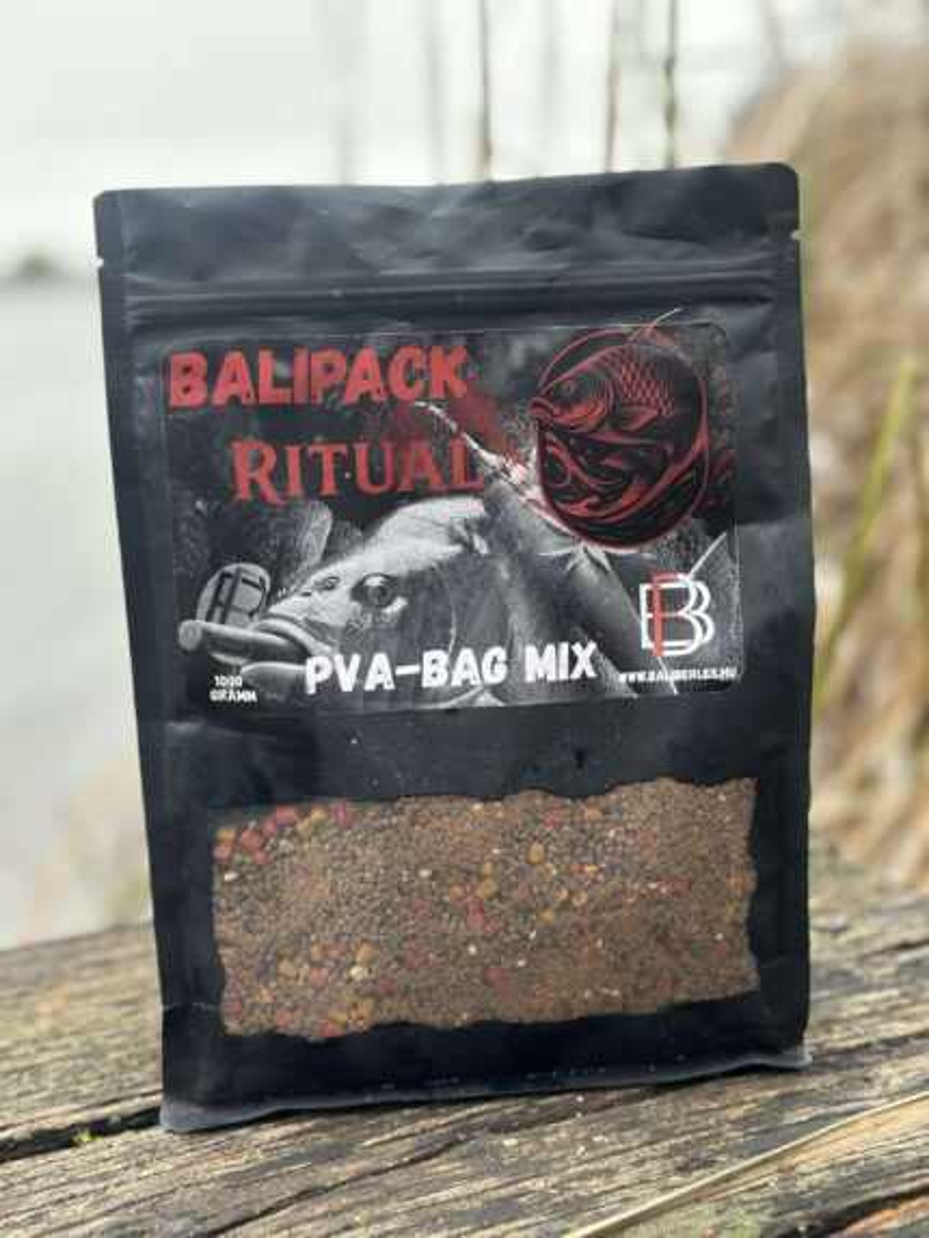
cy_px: 619
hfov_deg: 30.3
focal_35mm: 48
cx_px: 464
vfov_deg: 39.6
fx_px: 1717
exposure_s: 1/121
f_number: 1.78
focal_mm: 6.86
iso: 64
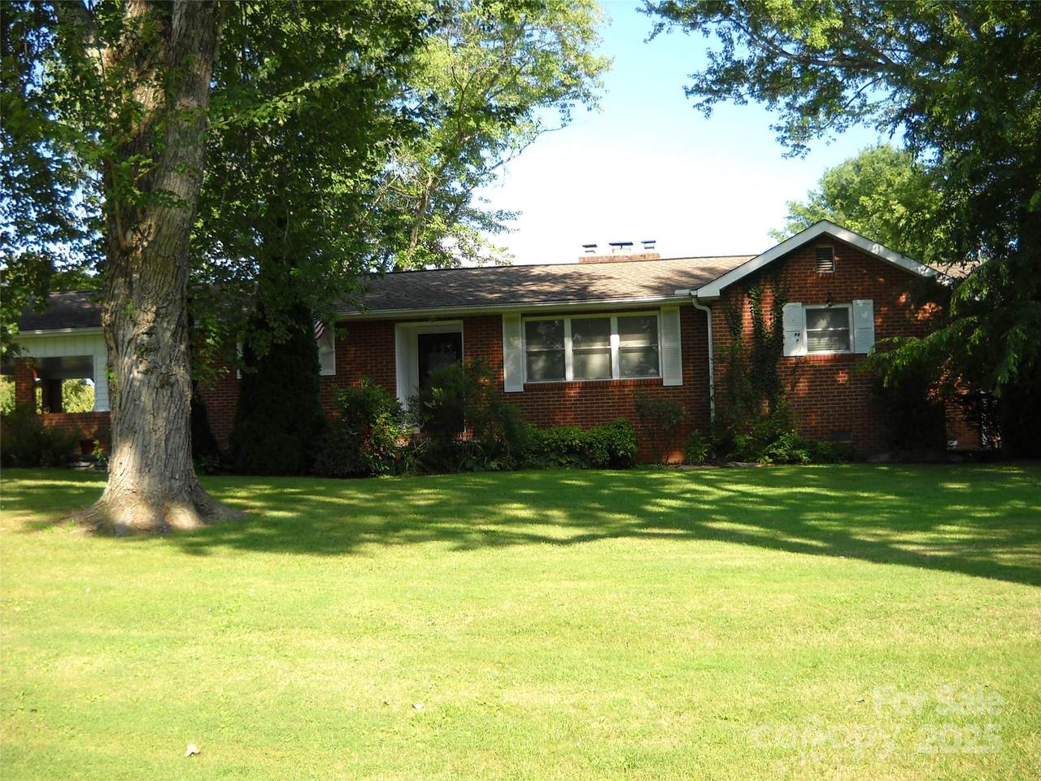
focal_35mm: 41
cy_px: 390
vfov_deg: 35.1
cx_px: 520
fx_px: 1233
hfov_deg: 45.8
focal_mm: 6.72
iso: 64
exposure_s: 1/250
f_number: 3.1
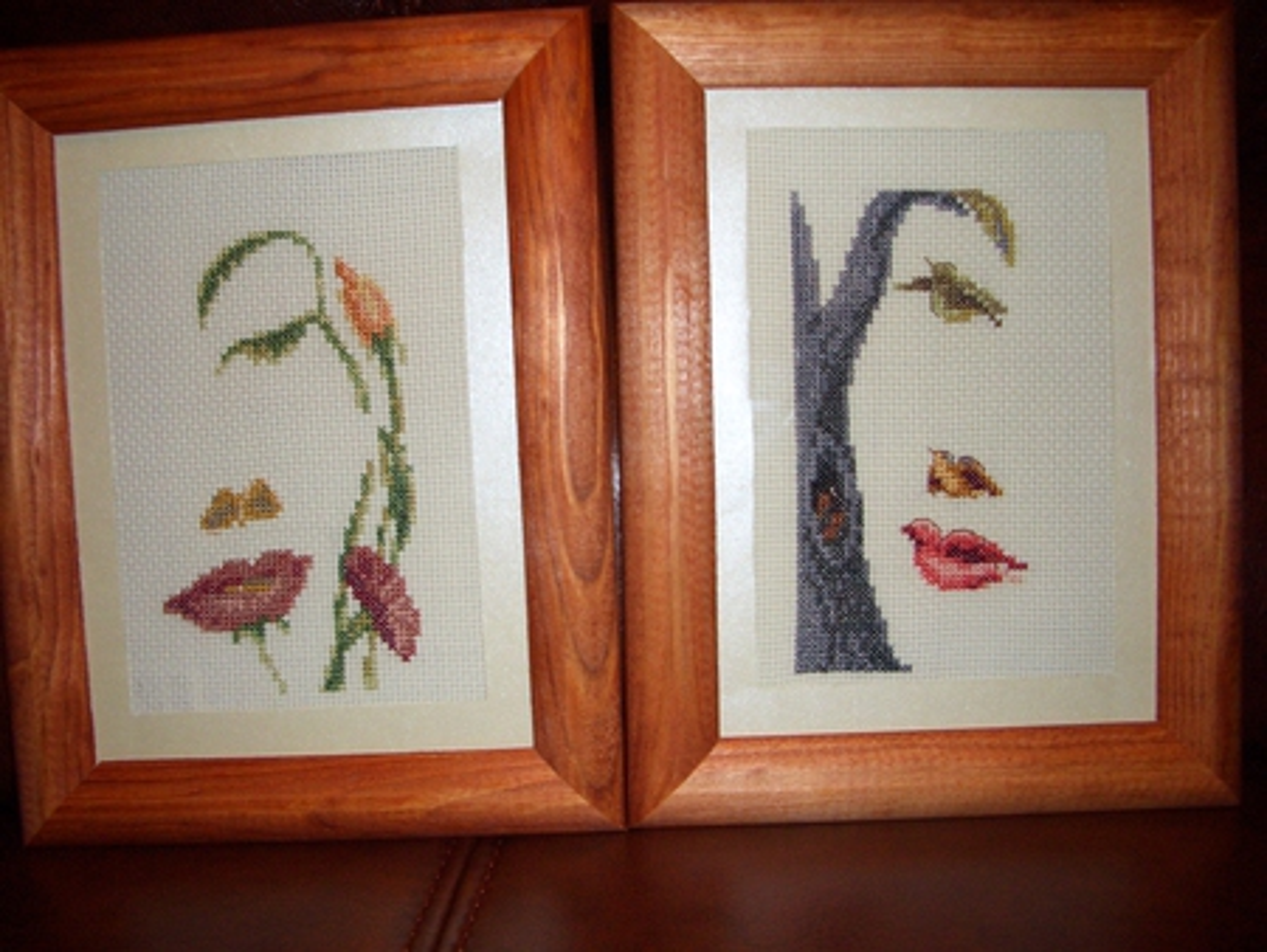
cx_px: 634
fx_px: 1282
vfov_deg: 40.7
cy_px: 476
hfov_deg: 52.6
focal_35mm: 35
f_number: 2.6
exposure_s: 1/60
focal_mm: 5.8
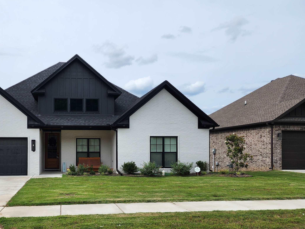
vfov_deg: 41.4
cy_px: 147
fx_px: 300
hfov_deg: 52.3
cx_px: 87
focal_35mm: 34
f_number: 1.8
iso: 12
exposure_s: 1/1157
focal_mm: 6.4
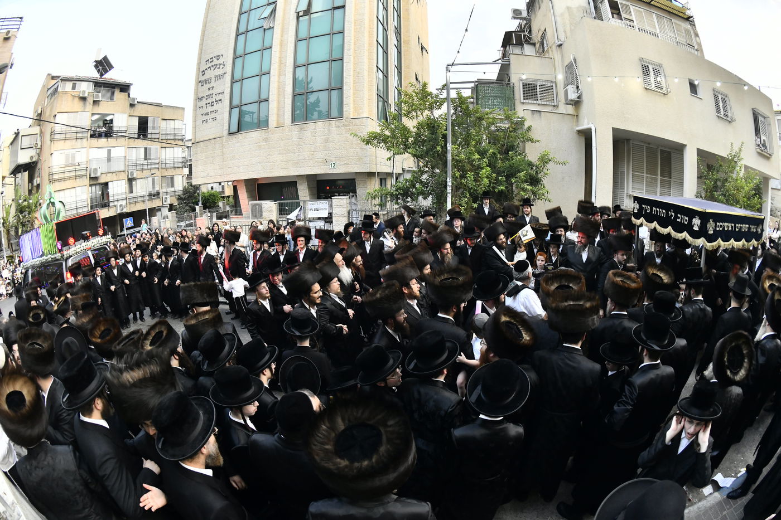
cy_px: 260
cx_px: 390
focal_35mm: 16
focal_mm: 16
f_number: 5.6
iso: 1600
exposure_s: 1/320
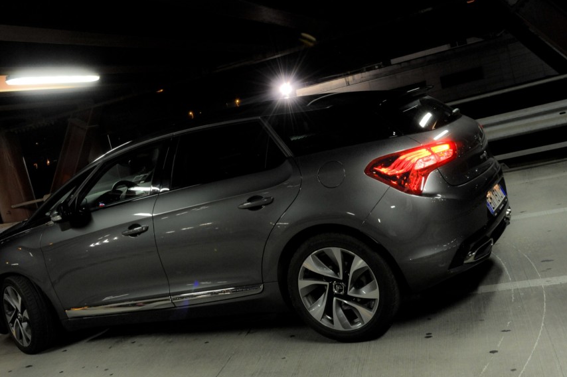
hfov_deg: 47.3
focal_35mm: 41
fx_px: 645
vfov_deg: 32.6
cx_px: 236
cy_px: 187
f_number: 10
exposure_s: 1/10
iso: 3200
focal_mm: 35
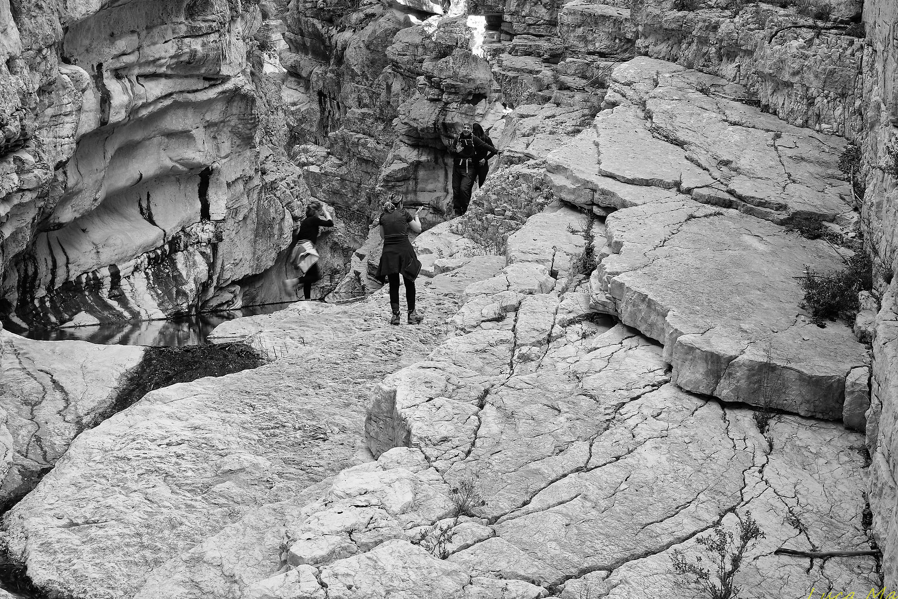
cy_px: 266
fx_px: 1098
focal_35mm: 44
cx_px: 517
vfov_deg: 30.5
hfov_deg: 44.4
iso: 160
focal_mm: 23
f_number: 8
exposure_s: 1/25
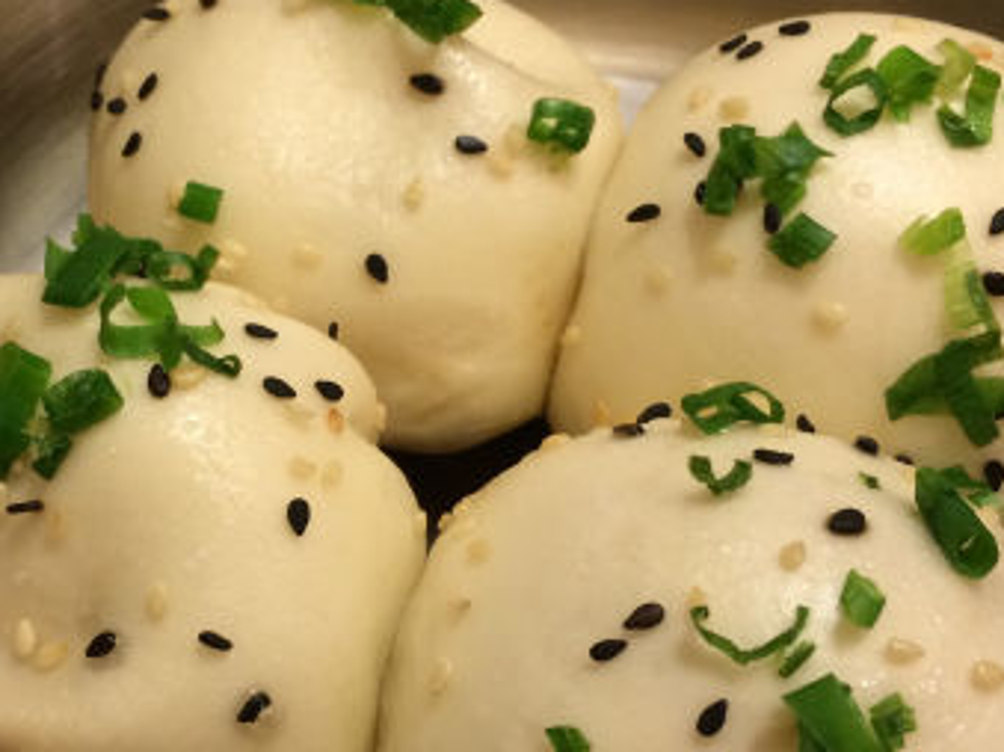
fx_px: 1798
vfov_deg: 23.6
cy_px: 487
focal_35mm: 62
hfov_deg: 30.7
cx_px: 252
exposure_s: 1/30
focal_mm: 4.12
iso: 125
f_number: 2.2
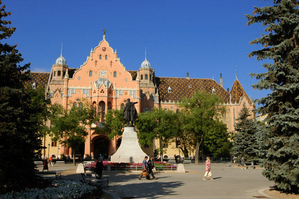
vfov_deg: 36.8
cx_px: 150
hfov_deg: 53.2
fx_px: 299
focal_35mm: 36
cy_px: 100
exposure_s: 1/320
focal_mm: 24
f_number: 11
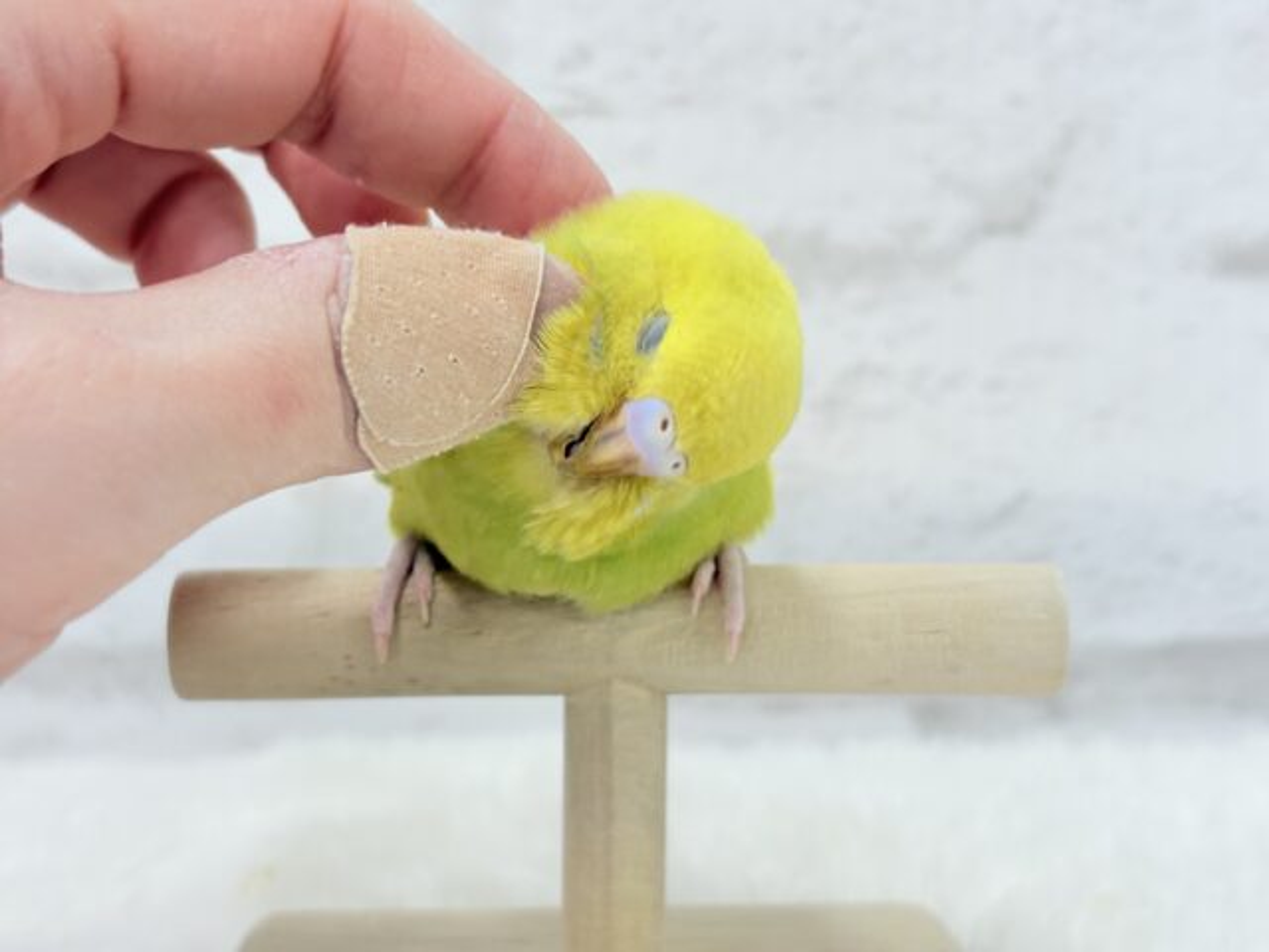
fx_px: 1906
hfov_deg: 36.8
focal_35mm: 52
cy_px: 476
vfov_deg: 28.0
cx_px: 634
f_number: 1.6
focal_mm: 5.96
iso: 80
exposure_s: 1/100
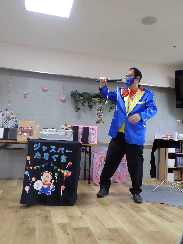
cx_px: 92
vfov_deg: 60.0
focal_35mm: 30
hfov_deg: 46.8
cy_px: 122
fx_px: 211
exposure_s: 1/60
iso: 200
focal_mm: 5.5
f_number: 2.3
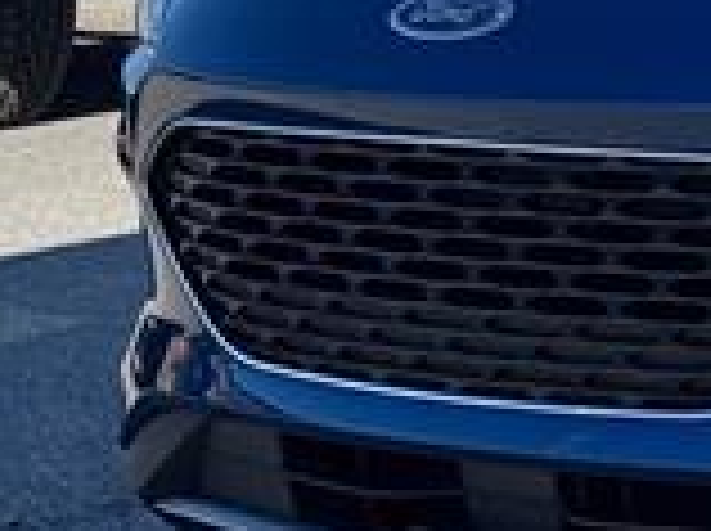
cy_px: -18
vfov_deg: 7.6
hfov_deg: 9.5
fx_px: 3999
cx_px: 1400
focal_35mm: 195
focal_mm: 6.76
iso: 64
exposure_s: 1/1984
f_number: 1.78
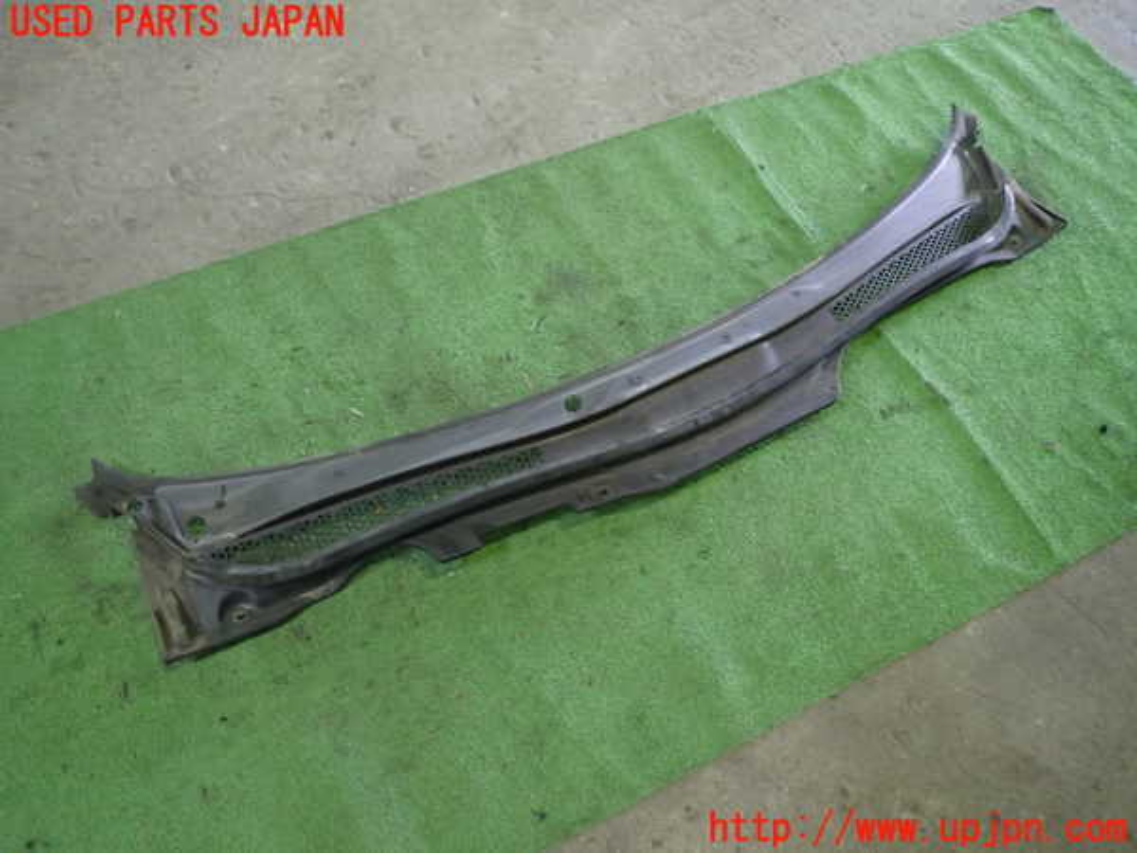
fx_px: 821
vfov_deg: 54.9
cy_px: 426
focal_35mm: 25
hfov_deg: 69.4
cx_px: 568
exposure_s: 1/30
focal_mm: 4.5
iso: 640
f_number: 2
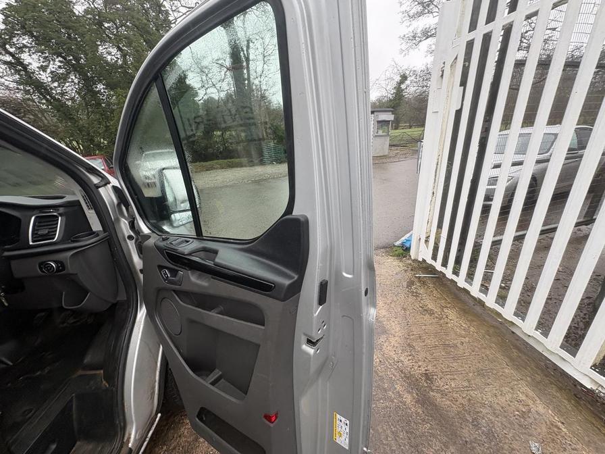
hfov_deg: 102.1
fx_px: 245
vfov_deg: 85.7
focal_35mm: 14
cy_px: 227
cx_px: 302
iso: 80
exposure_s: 1/99
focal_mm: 2.22
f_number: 2.2
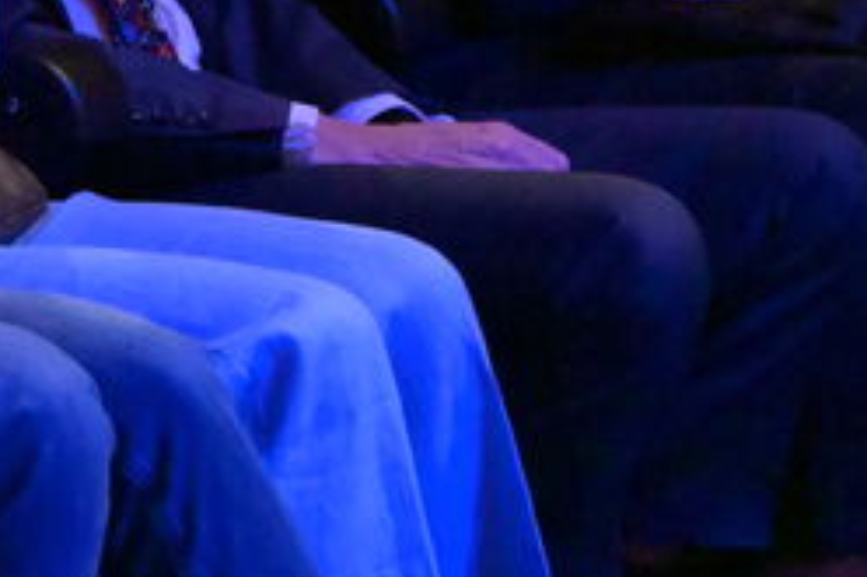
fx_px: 13598
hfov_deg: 3.6
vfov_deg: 2.4
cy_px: -257
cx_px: -409
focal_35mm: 565
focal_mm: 175
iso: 25600
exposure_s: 1/80
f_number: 6.3
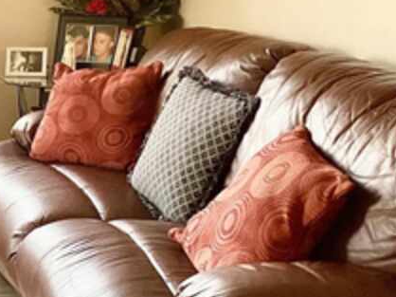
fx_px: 1086
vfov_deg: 15.5
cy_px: 114
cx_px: -147
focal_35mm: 95
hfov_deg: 18.9
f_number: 2.4
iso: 80
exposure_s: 1/60
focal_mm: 3.3
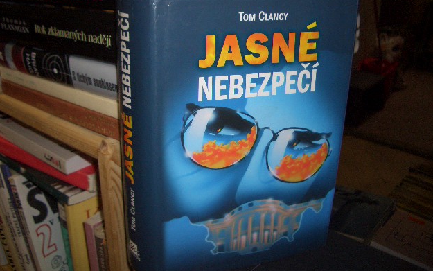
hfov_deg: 51.5
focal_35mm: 38
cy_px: 117
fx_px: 449
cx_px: 213
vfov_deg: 33.6
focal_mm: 5.8
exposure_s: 1/60
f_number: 2.6
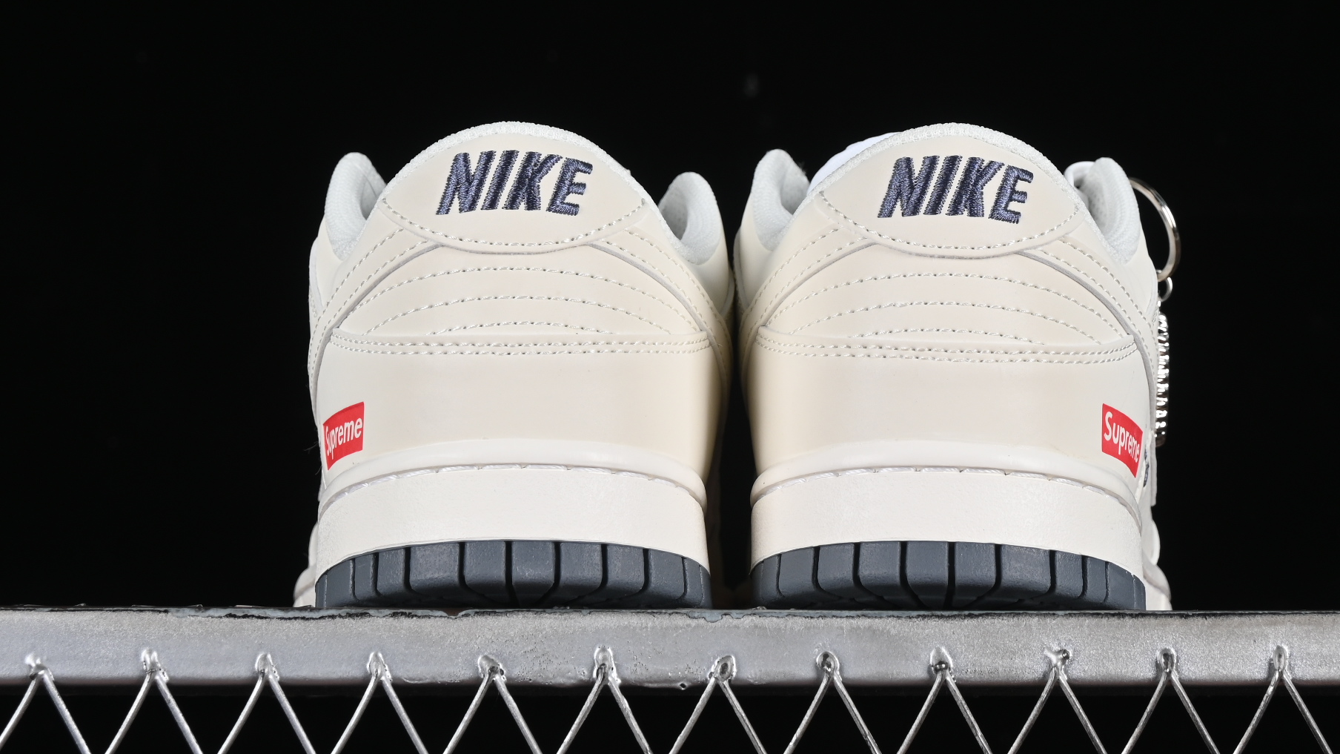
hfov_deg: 17.7
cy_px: 176
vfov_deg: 10.0
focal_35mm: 121
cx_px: 735
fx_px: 4299
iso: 160
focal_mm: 50
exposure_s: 1/80
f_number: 8
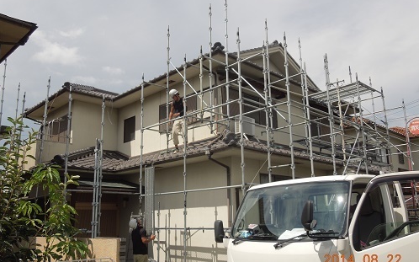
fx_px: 377
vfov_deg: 38.3
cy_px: 135
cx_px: 210
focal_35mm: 33
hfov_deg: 58.2
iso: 100
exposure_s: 1/320
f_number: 7.2
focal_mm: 5.6
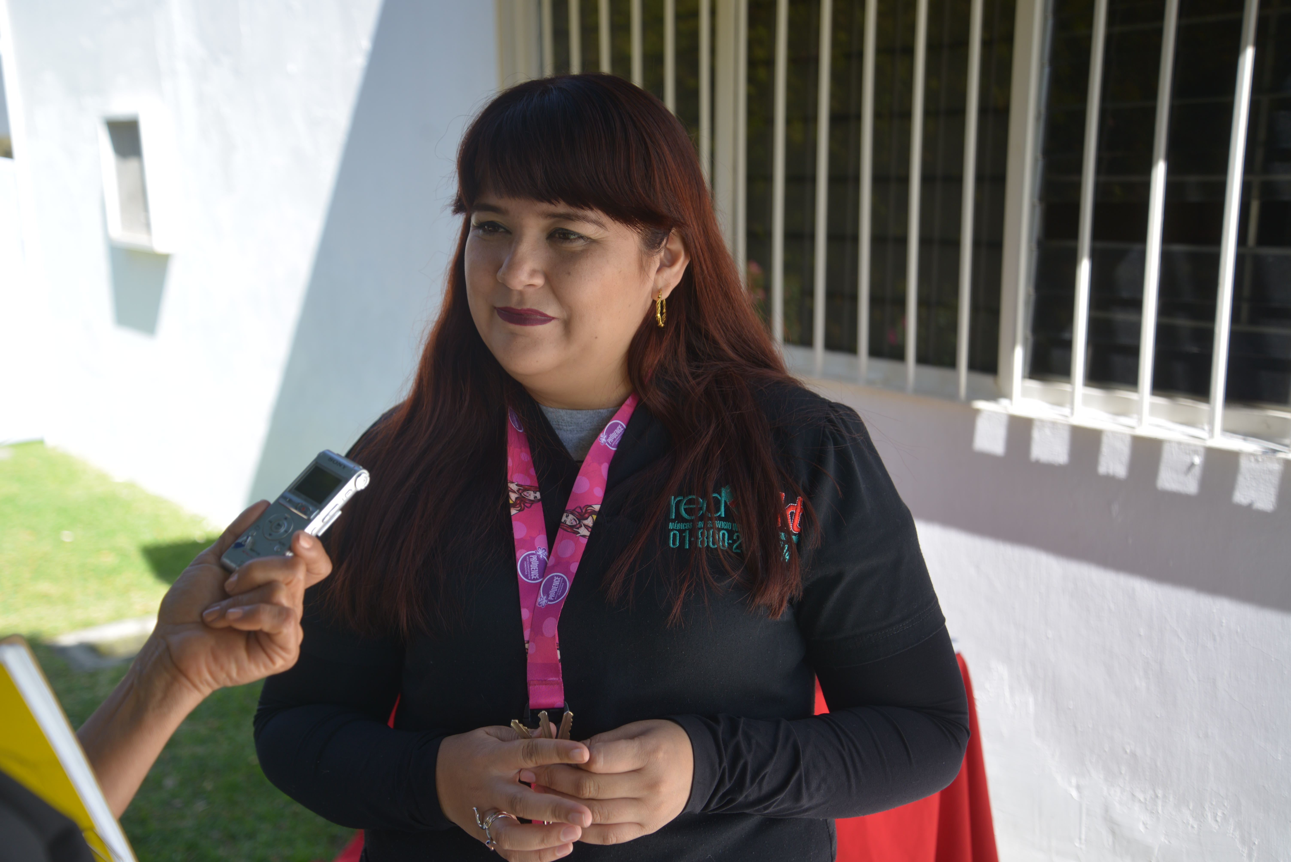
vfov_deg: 31.9
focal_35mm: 42
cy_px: 431
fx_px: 1507
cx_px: 646
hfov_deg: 46.4
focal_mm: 42
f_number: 8
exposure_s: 1/250
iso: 110
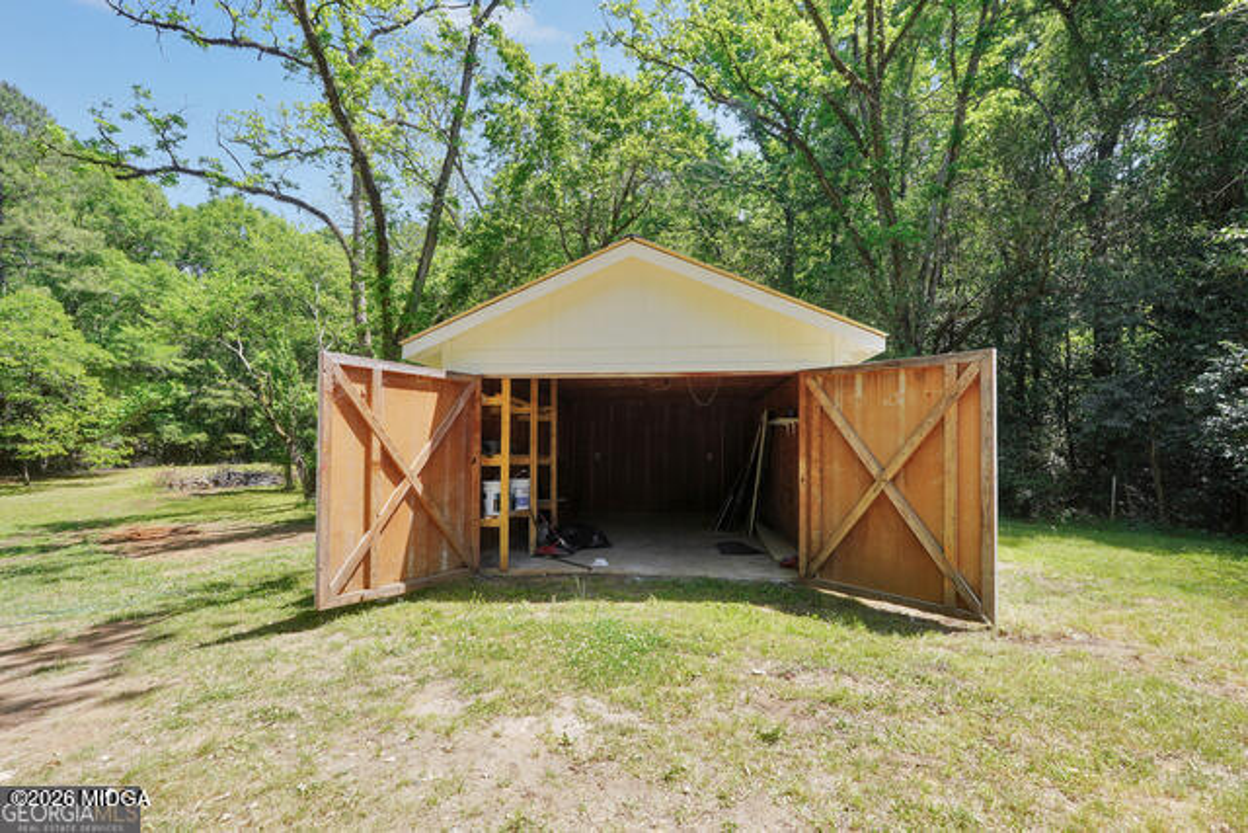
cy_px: 416
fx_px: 546
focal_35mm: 16
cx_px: 624
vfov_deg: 74.6
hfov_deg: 97.6
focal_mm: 10.5
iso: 100
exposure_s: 1/100
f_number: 6.3
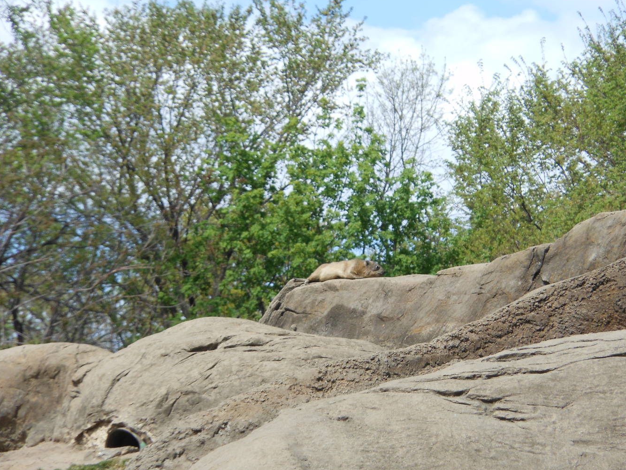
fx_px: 4251
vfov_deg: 6.3
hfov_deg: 8.4
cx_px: 349
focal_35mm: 235
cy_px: 253
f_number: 5.6
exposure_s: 1/250
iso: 80
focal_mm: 35
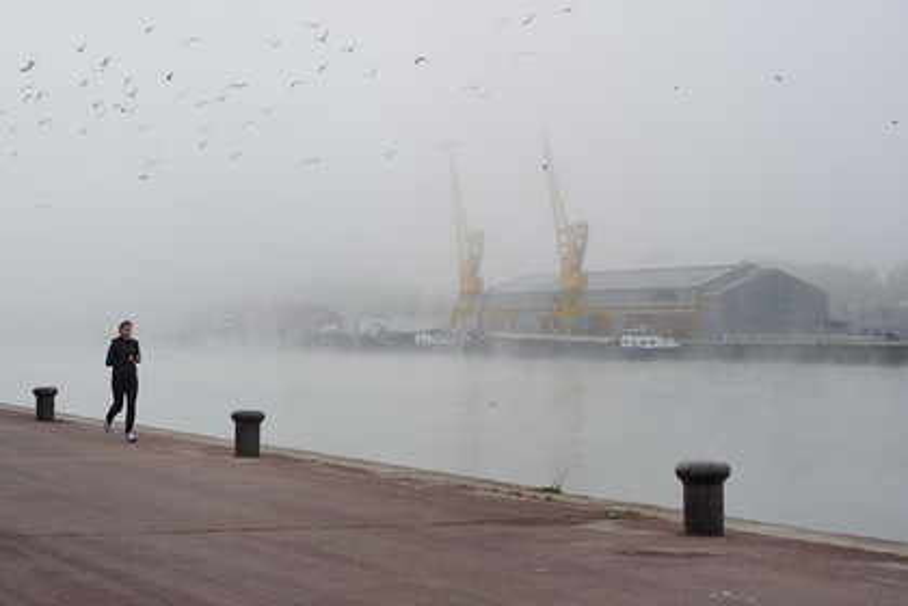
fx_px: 1967
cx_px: 454
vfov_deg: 17.5
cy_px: 303
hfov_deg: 26.0
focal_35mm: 78
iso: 800
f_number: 8
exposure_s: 1/200
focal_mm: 78
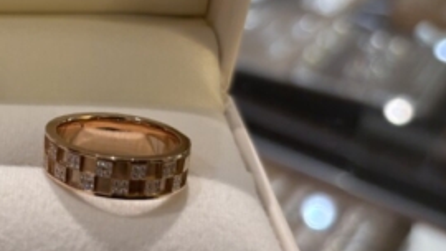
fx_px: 745
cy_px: 102
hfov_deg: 30.8
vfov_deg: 19.1
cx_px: -3
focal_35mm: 63
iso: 64
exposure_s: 1/120
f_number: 1.6
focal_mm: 5.96
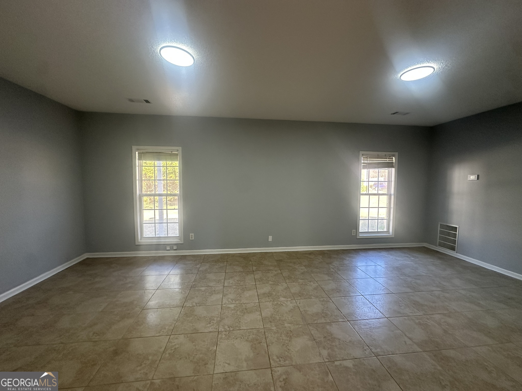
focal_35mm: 14
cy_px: 196
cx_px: 261
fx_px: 211
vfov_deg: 85.7
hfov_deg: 102.1
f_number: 2.2
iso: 160
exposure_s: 1/120
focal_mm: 2.22
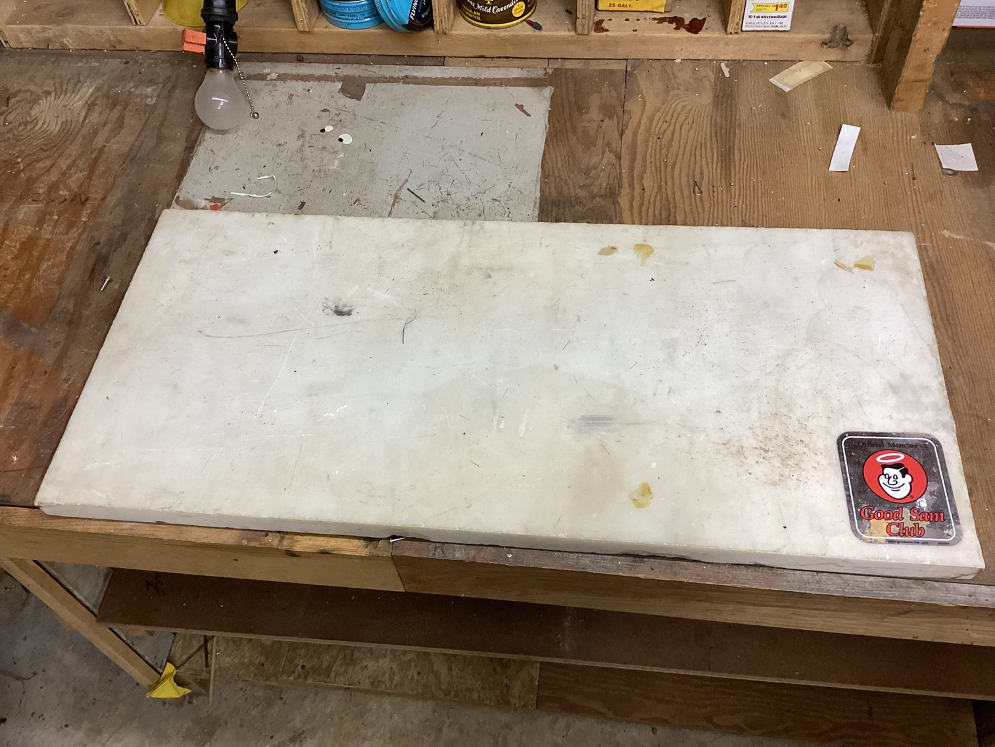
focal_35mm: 31
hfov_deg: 58.3
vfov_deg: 45.4
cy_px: 374
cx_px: 498
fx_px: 891
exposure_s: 1/50
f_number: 2.4
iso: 125
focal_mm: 3.3
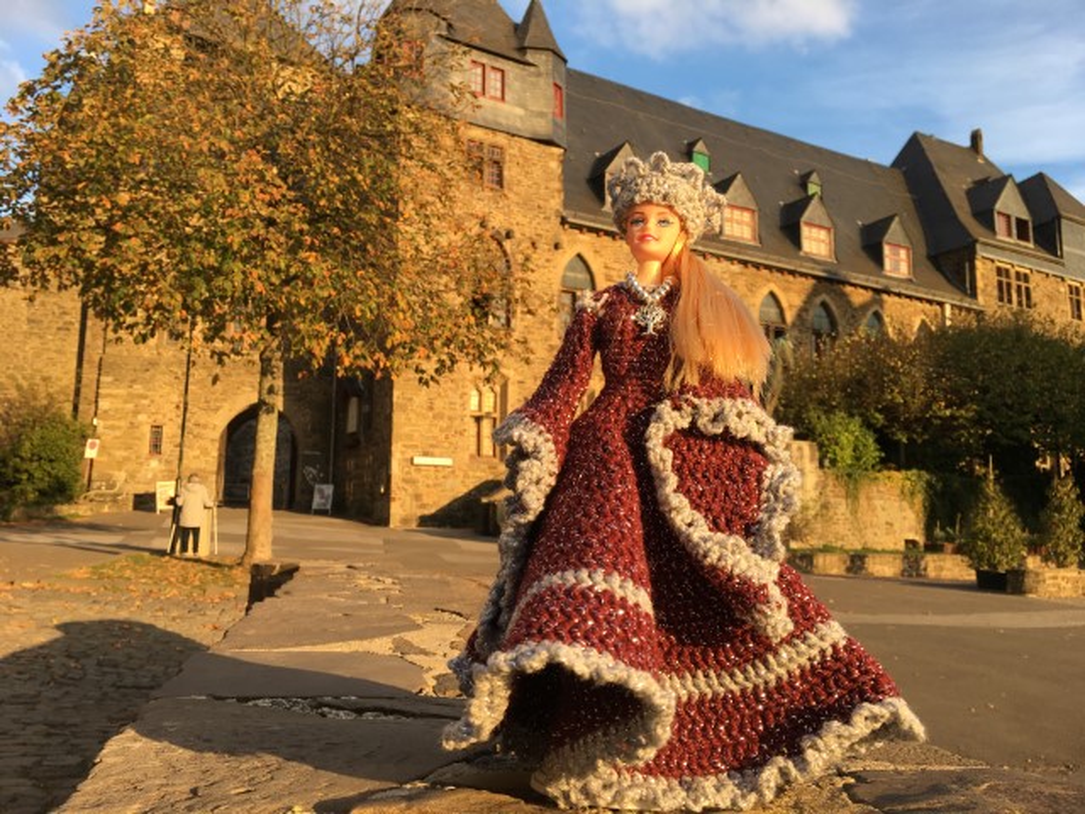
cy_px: 407
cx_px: 542
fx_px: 909
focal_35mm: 29
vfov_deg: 48.2
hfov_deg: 61.7
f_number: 2.2
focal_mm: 4.15
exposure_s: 1/513
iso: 25
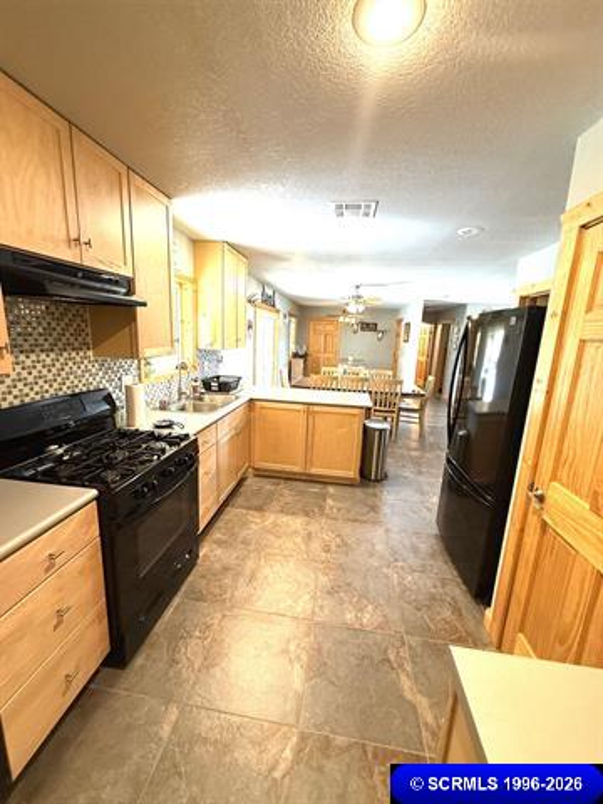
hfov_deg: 85.7
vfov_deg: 102.1
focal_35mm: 14
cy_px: 402
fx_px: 325
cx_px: 302
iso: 200
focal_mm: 2.22
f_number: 2.2
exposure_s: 1/60
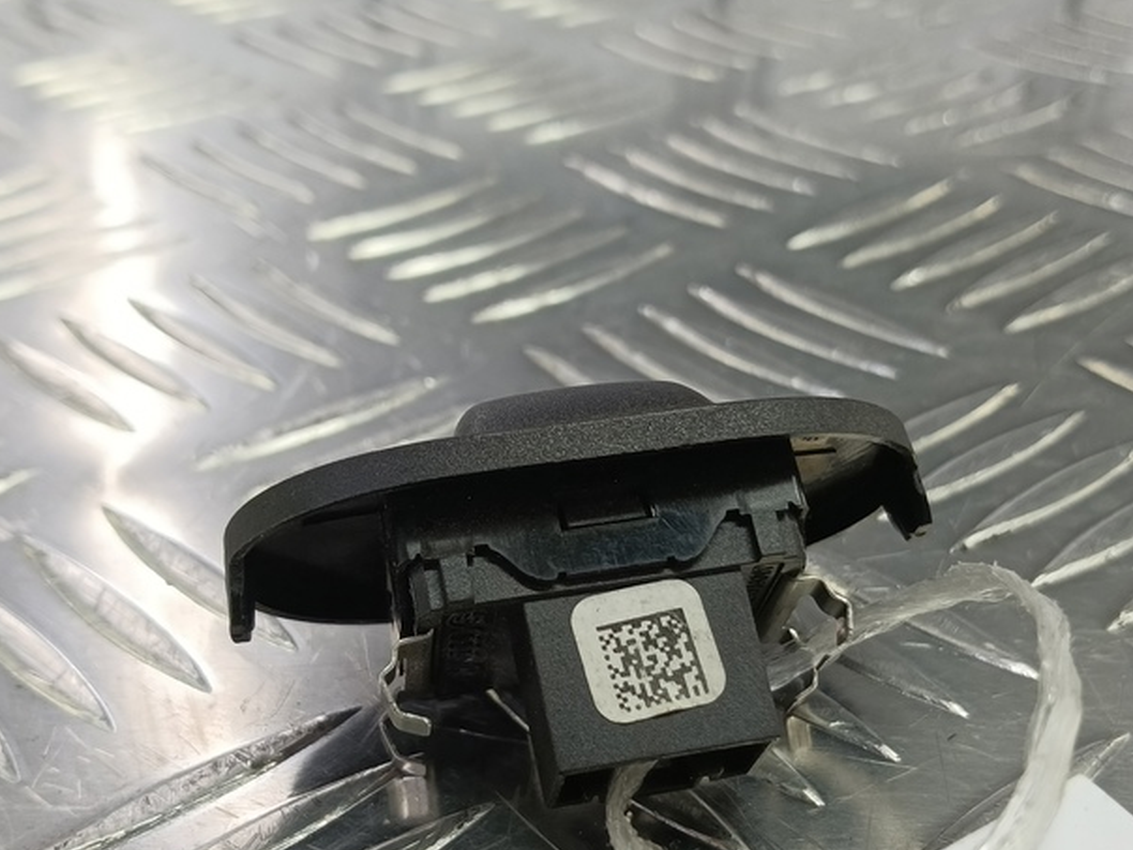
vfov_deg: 36.4
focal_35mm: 39
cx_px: 595
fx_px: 1276
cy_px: 574
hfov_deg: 47.8
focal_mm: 4.11
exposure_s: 1/50
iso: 146
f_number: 1.6
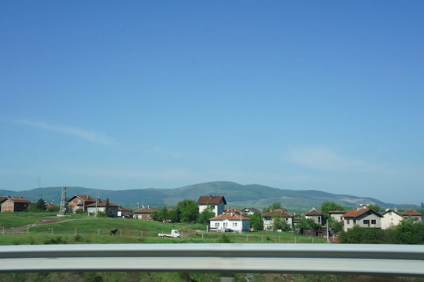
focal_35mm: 43
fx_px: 506
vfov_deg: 31.1
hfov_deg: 45.5
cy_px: 141
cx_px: 212
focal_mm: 29
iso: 200
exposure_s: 1/200
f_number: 13
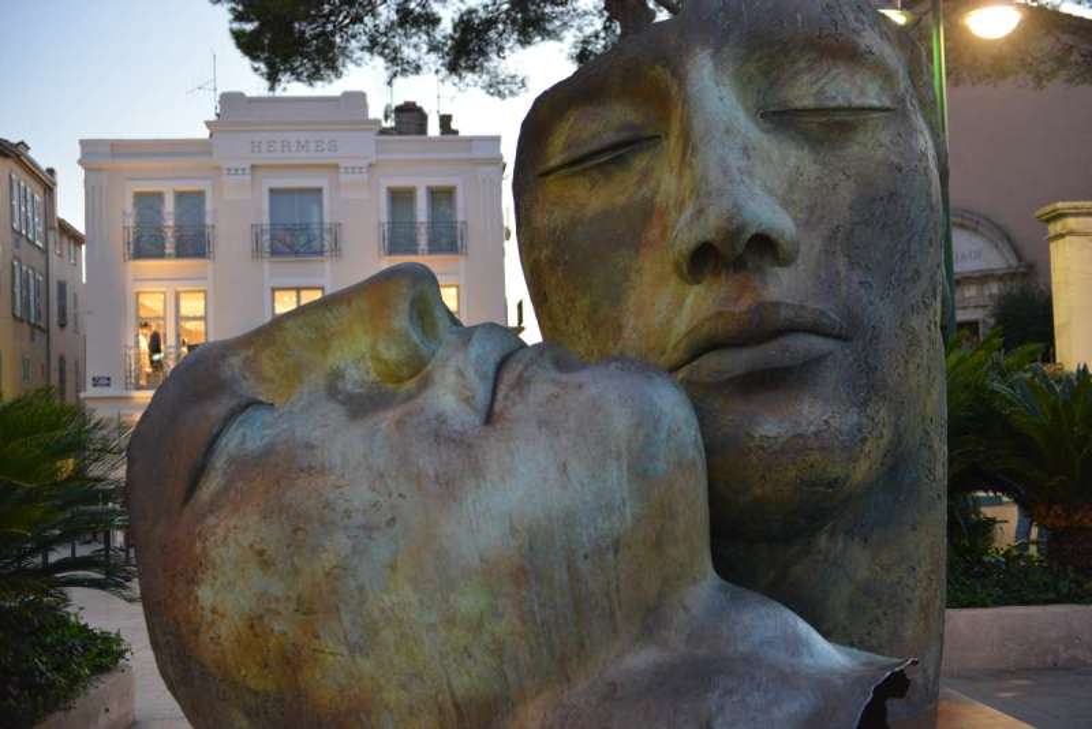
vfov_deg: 27.0
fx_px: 1517
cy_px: 364
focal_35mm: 50
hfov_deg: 39.6
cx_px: 546
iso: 3200
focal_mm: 50
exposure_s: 1/50
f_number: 2.8
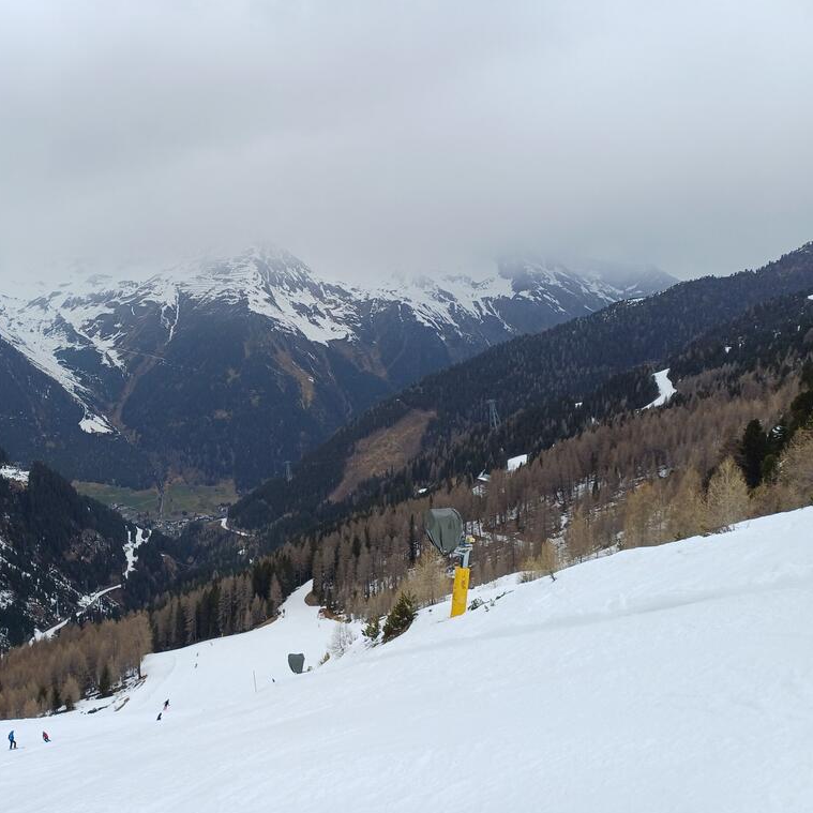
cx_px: 304
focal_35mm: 30
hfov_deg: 53.4
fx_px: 797
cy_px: 412
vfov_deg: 54.0
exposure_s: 1/1178
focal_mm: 4.65
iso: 50
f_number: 1.8
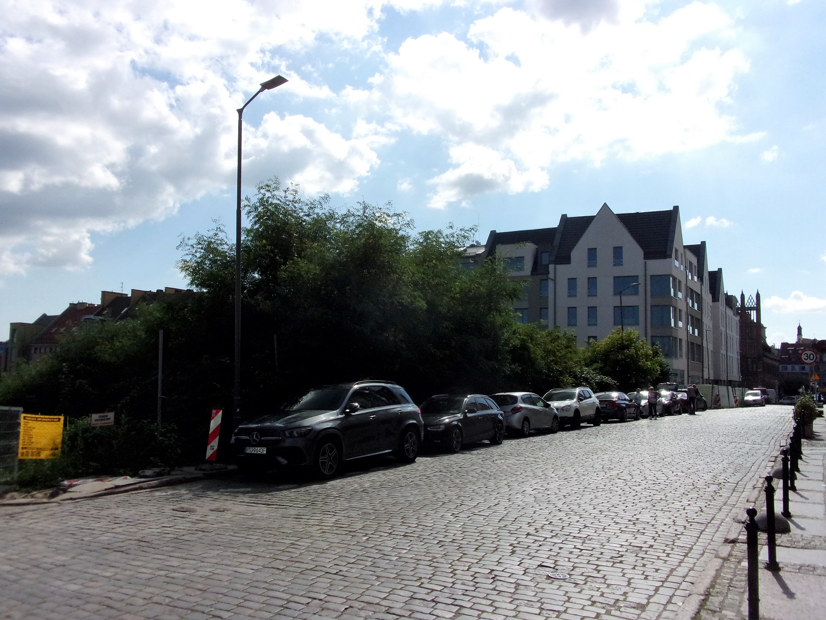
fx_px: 668
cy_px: 310
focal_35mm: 28
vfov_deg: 49.7
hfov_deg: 63.4
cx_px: 413
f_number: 10.8
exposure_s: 1/450
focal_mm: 5.1
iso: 200
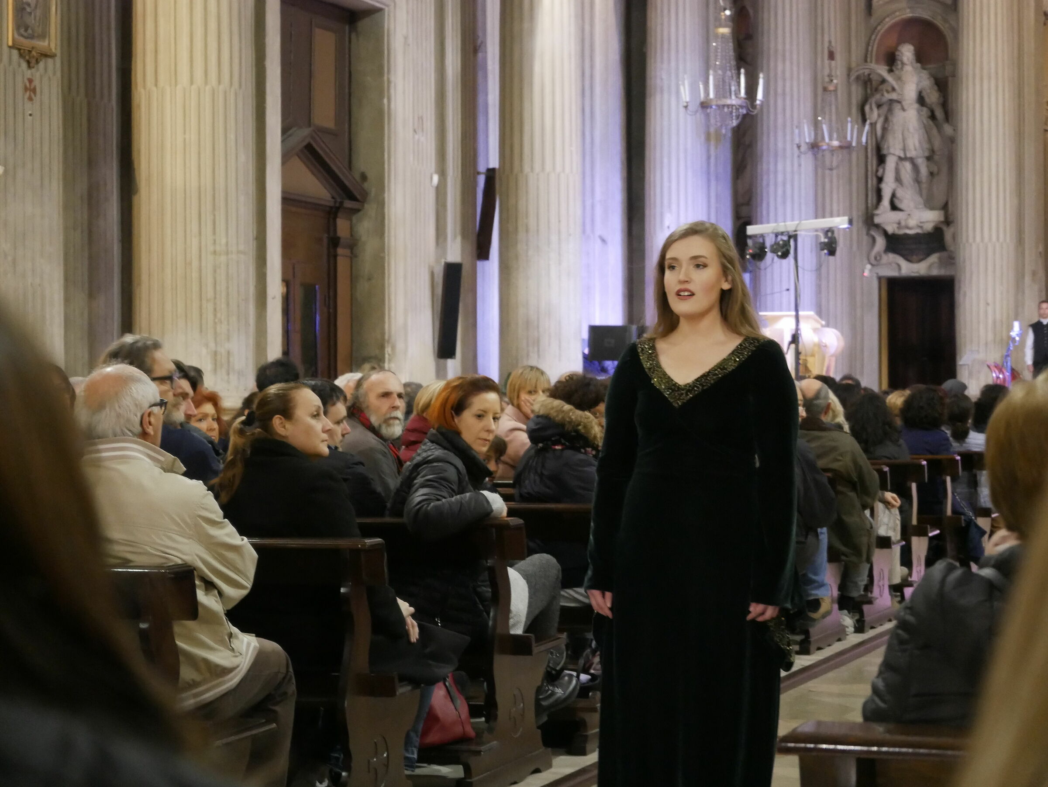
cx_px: 524
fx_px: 2544
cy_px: 394
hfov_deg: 23.3
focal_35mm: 84
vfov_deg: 17.6
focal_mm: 42
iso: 3200
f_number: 5.6
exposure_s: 1/8
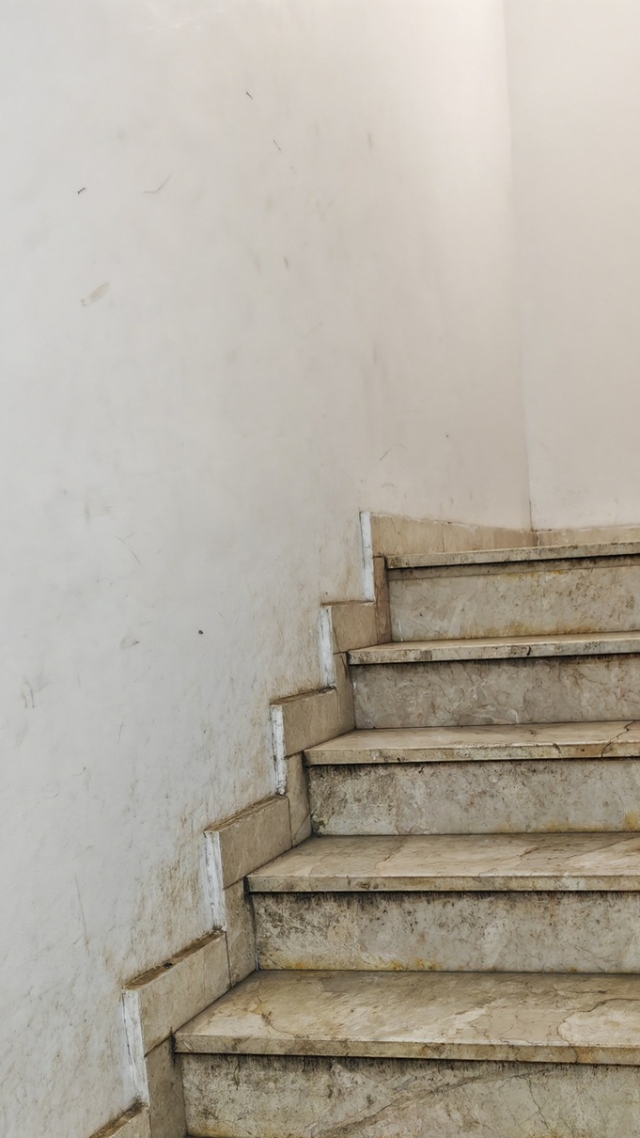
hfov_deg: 30.2
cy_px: 784
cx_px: 539
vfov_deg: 51.5
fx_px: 1146
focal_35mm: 38
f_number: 1.9
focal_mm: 5.3
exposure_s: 1/100
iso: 160
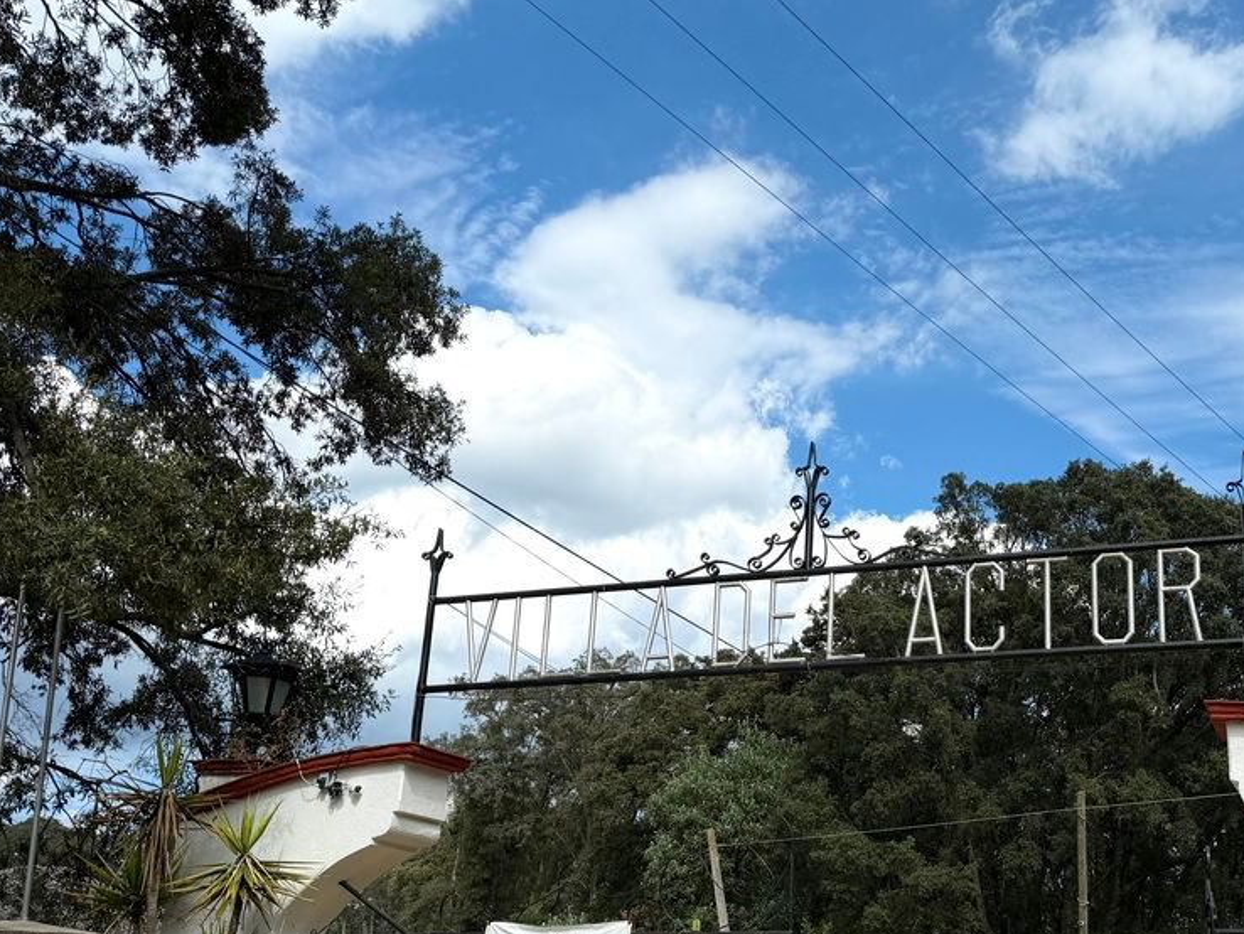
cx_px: 877
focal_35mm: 39
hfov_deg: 46.7
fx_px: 1402
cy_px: 651
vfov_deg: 36.3
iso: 80
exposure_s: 1/5319
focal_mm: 6.76
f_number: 1.78
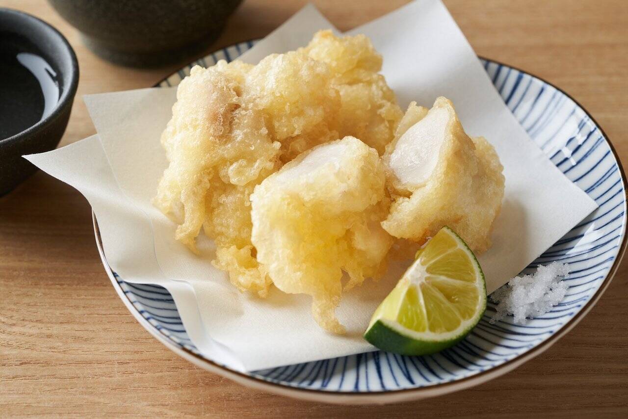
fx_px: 1570
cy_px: 210
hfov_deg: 22.6
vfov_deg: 15.2
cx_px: 314
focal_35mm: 90
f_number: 8
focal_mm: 90
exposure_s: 1/125
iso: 100
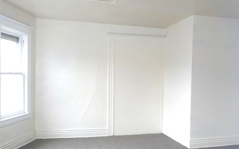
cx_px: 120
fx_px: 208
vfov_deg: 39.3
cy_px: 88
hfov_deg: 59.7
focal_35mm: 32
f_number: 3.3
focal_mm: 4.1
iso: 320
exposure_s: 1/30
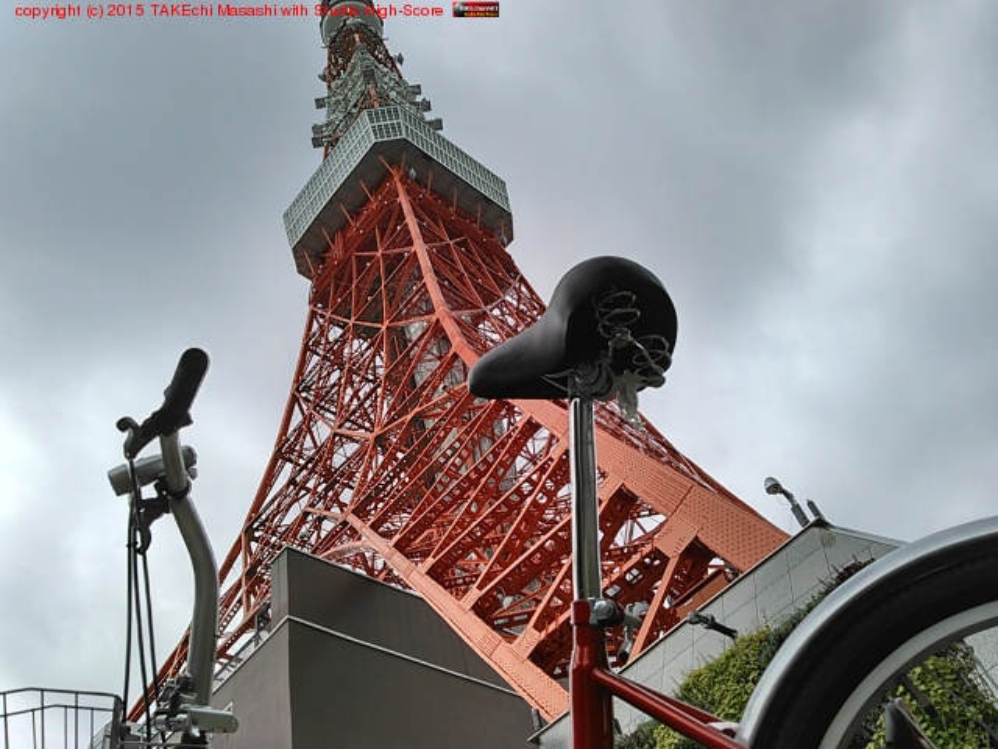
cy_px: 374
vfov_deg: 46.8
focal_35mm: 30
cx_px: 499
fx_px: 865
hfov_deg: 60.0
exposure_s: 1/2710
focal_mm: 4
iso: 100
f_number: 2.4
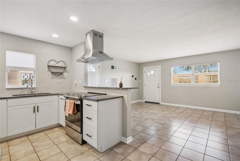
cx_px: 120
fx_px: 107
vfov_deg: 73.8
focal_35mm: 16
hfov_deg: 96.7
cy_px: 80
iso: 800
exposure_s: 1/50
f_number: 8
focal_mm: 16
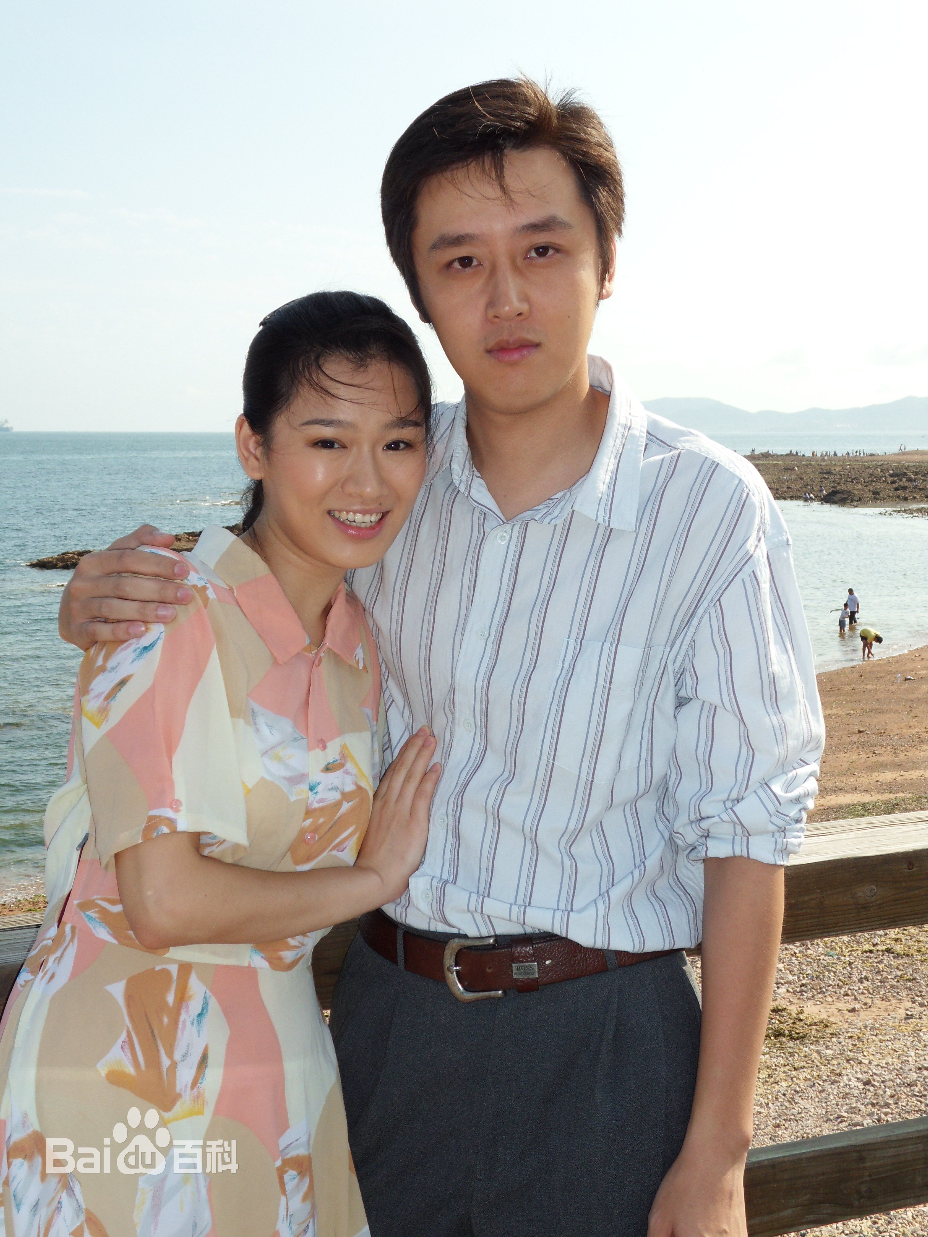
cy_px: 618
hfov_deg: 28.0
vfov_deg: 36.8
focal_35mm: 52
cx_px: 464
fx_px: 1859
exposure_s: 1/500
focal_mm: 9.1
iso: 80
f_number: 4.5
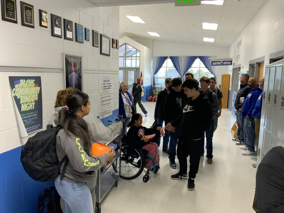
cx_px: 142
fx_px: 238
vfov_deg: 48.2
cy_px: 106
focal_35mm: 29
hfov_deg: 61.7
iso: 100
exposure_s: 1/60
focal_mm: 3
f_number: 1.8
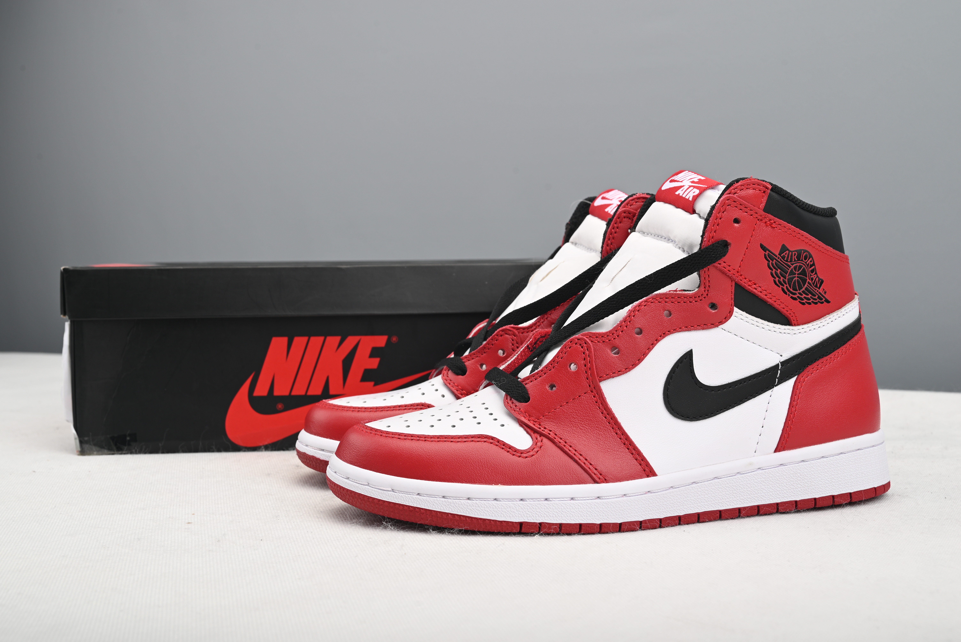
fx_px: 1122
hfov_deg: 46.4
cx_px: 480
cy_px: 321
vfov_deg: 31.9
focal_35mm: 42
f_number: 11
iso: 100
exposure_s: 1/200
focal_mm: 42
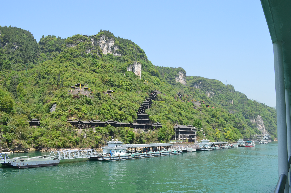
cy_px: 96
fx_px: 266
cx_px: 146
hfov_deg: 57.3
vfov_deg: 39.8
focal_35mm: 33
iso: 140
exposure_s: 1/125
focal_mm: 22
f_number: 11
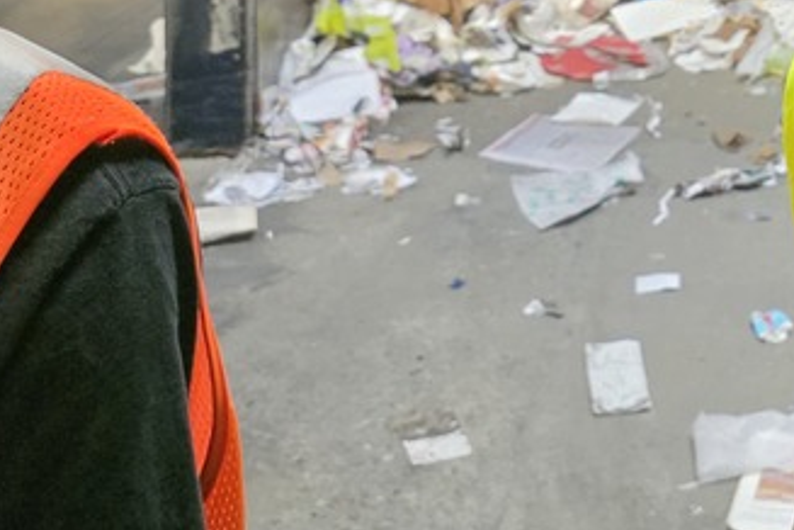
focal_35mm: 75
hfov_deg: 25.3
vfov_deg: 16.0
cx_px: 840
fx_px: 1654
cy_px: -357
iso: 1250
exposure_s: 1/120
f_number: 1.7
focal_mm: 6.3
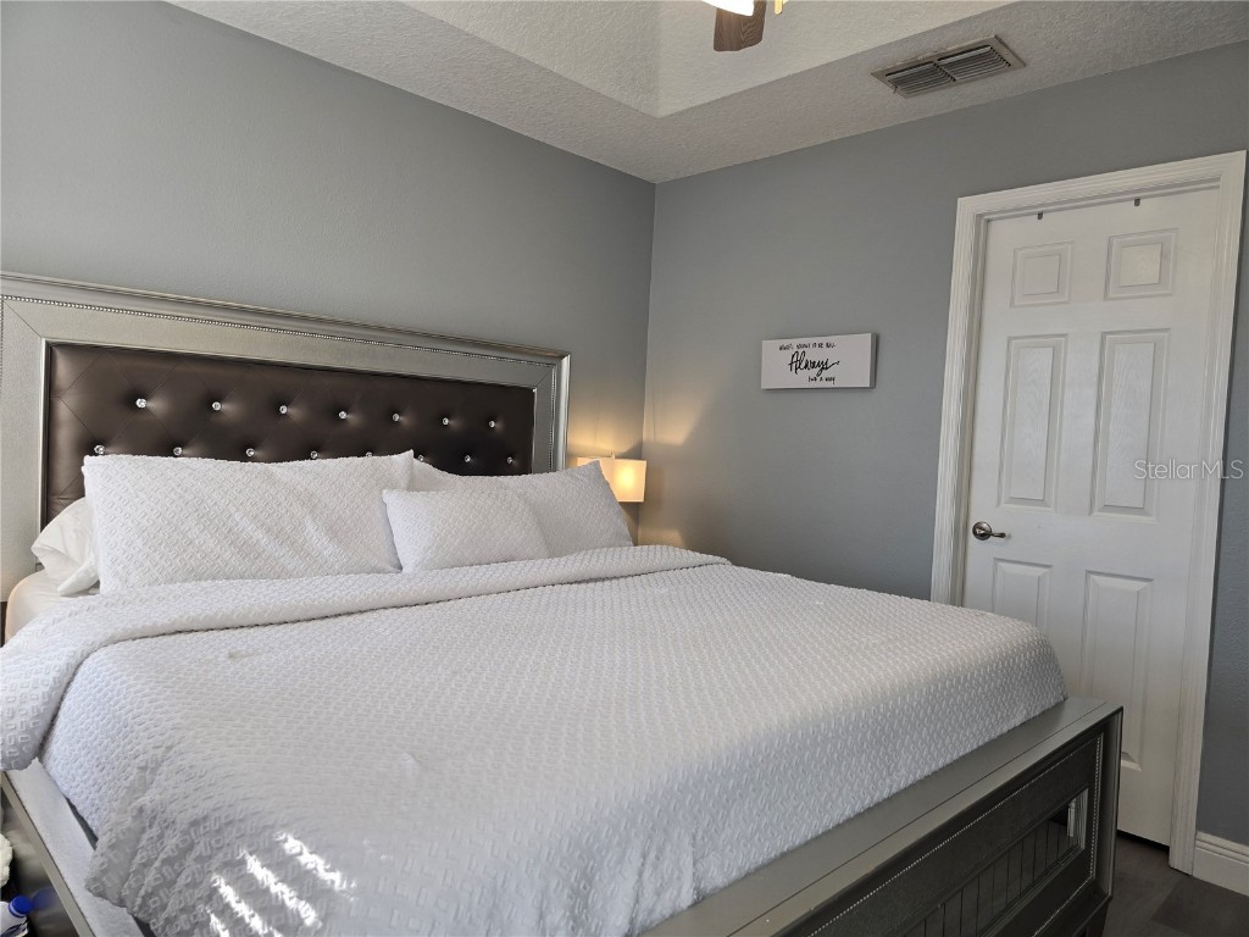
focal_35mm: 23
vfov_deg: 58.9
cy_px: 468
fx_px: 830
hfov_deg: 73.9
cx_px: 624
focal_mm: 6.3
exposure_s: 1/120
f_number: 1.7
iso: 64
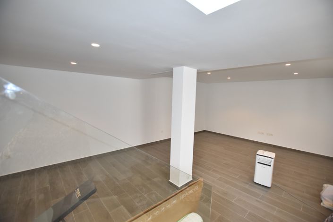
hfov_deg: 100.4
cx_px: 166
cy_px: 111
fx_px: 139
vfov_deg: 77.3
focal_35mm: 15
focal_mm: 10
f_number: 3.5
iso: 900
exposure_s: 1/200
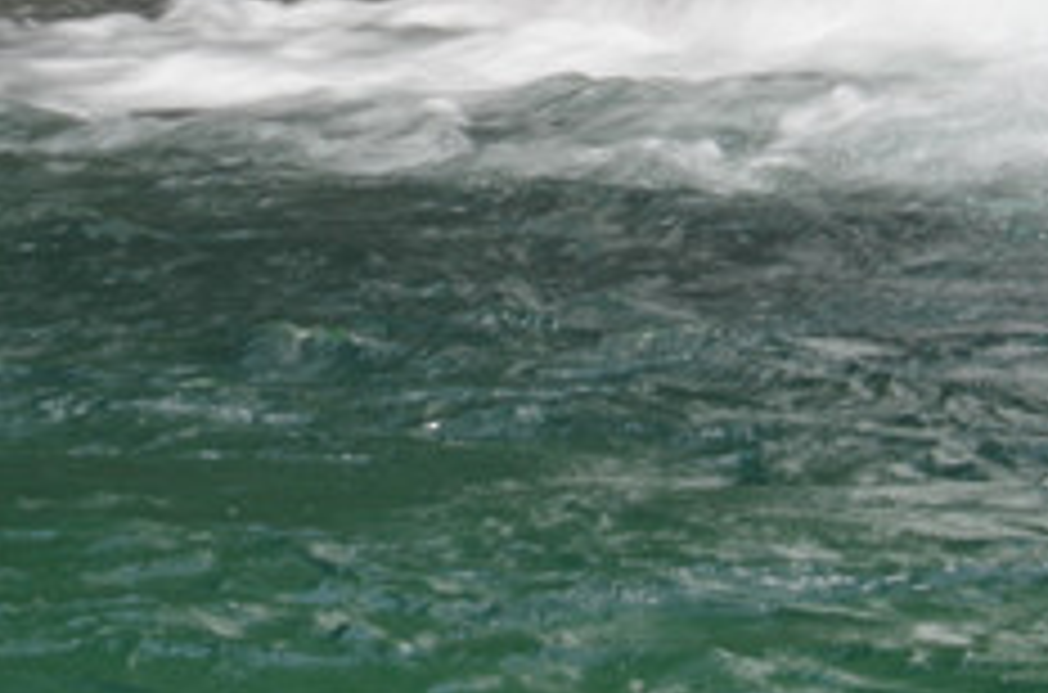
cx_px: 463
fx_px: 15727
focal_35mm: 542
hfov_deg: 3.8
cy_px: -79
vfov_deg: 2.5
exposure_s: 1/30
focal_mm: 105
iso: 100
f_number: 18
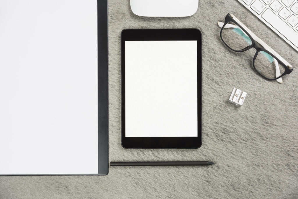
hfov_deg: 19.5
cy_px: 100
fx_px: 869
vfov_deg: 13.0
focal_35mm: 105
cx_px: 149
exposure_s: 1/60
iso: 200
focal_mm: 105
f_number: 6.3
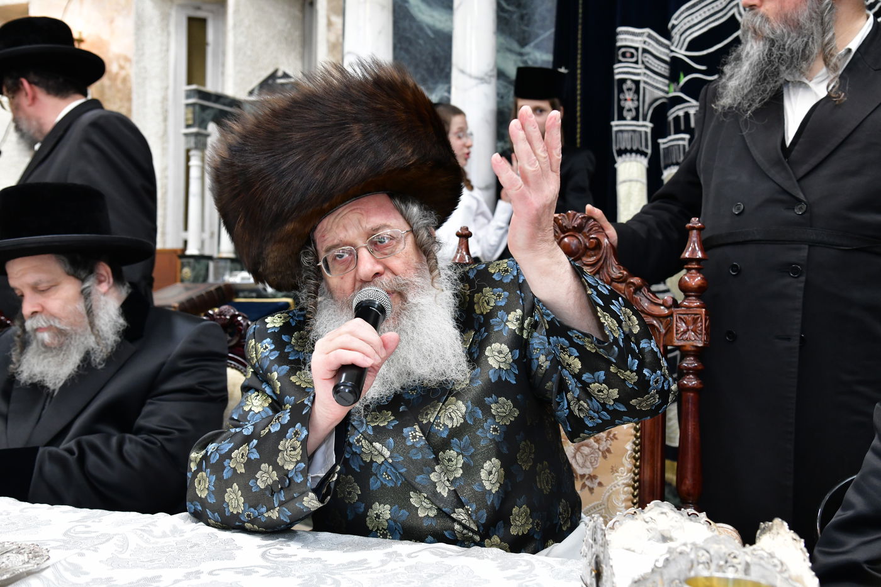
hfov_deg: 44.5
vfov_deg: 30.5
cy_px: 294
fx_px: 1077
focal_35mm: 44
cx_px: 440
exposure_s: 1/100
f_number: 5.6
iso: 2000
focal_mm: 44
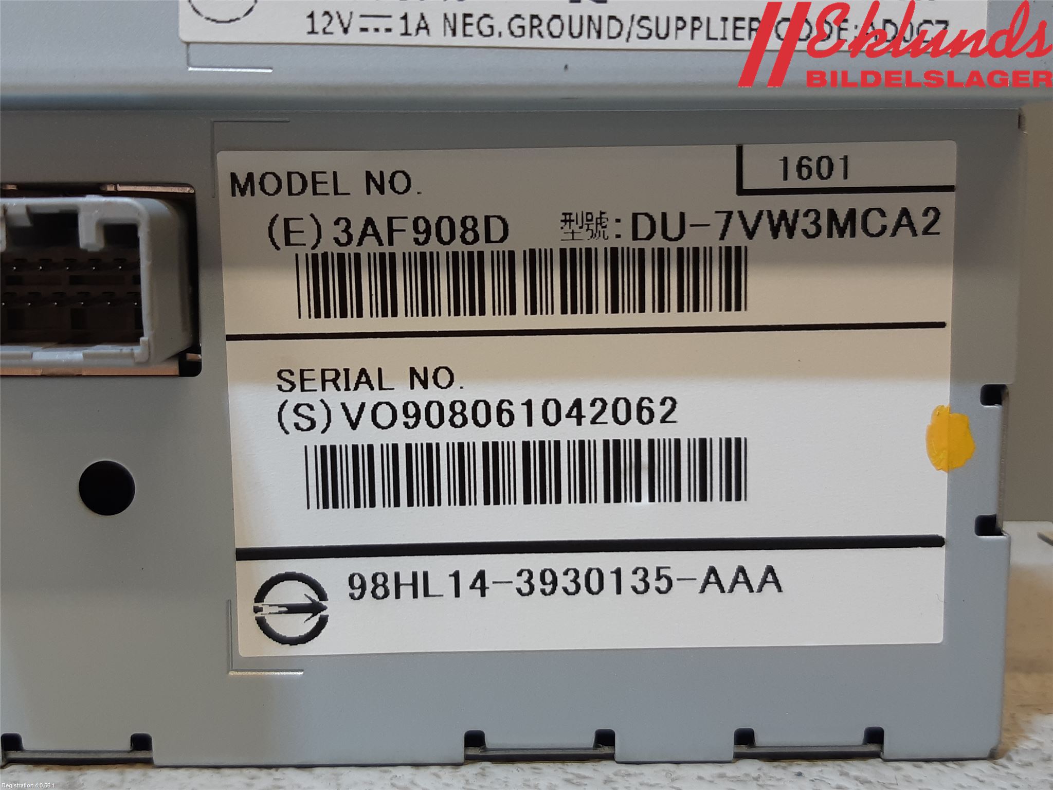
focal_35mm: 26
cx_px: 526
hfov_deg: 67.3
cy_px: 395
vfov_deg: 53.1
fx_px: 791
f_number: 1.7
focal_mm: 3.93
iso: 64
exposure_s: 1/50
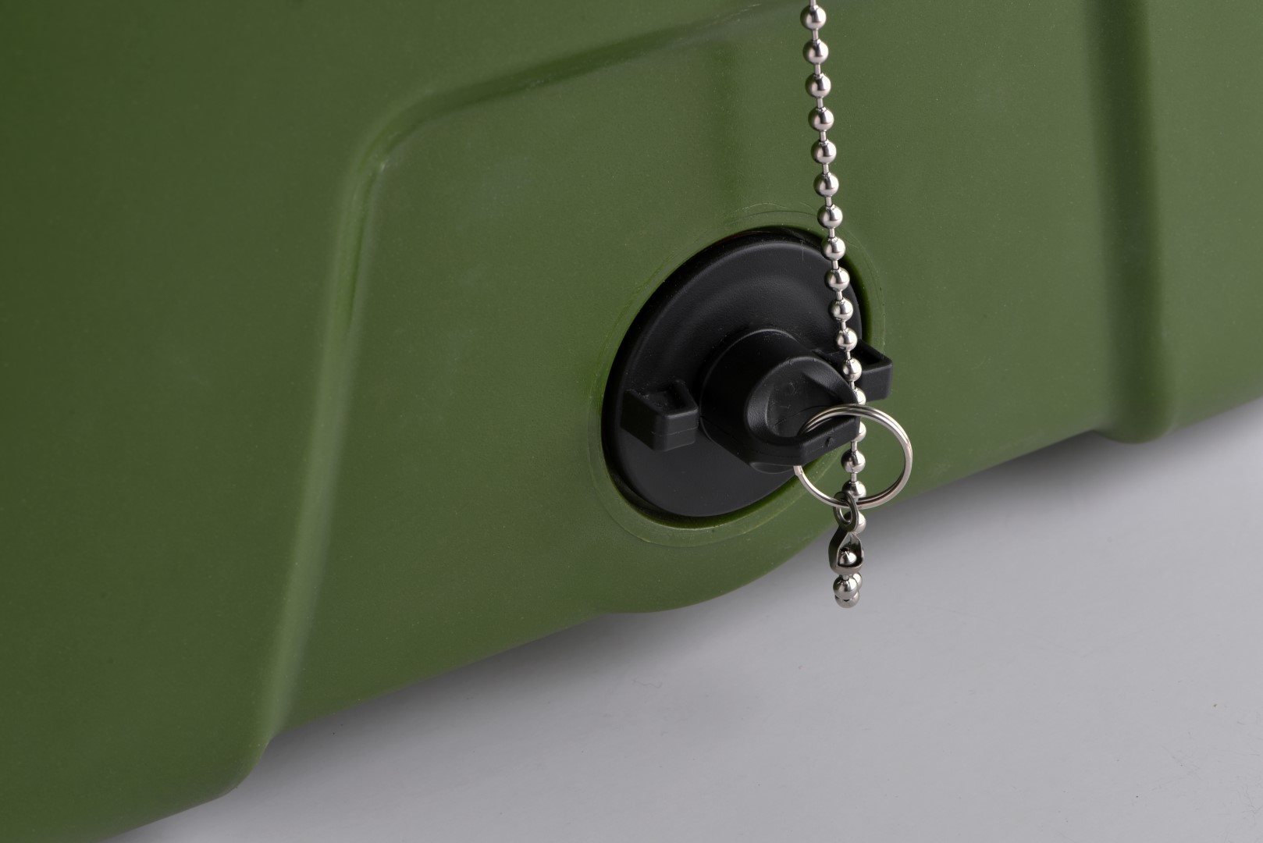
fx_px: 3685
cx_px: 632
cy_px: 422
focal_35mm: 105
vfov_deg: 13.1
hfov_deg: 19.4
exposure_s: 1/25
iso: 100
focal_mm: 105
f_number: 14
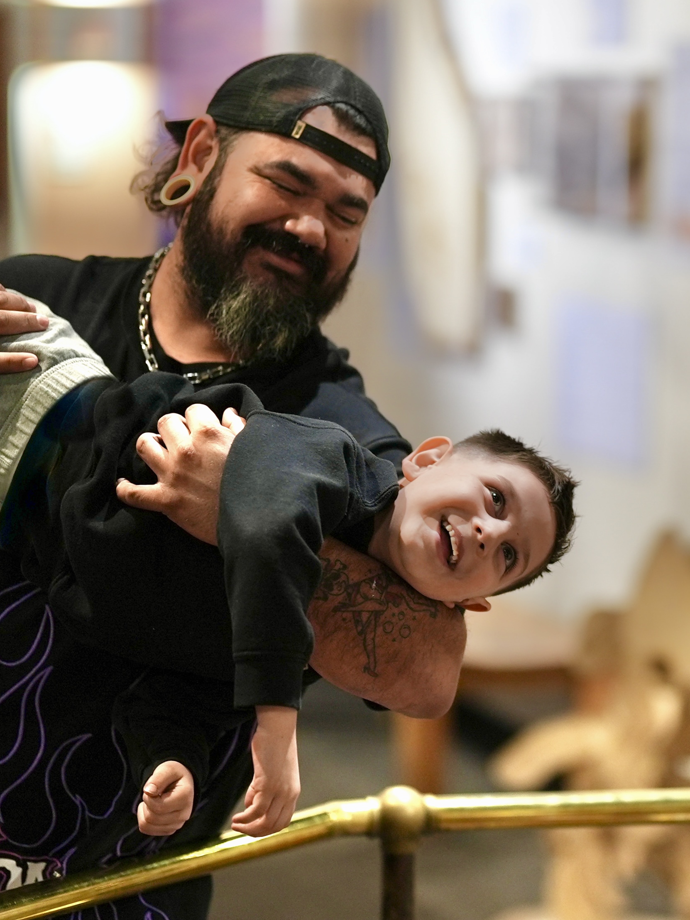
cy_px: 460
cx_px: 615
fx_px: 3268
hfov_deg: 12.0
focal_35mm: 123
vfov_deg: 16.0
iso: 640
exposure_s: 1/125
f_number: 1.4
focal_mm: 85
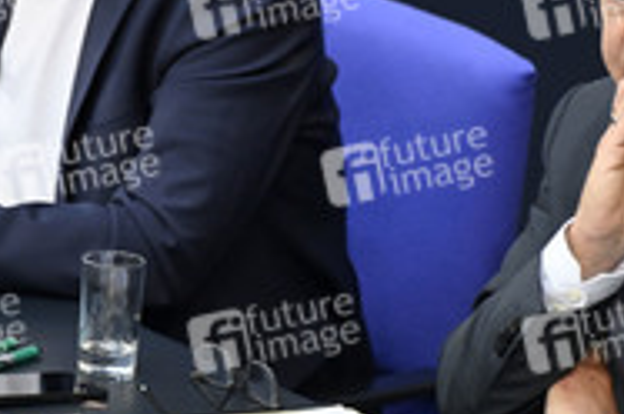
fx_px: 20903
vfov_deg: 1.1
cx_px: 319
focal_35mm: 1208
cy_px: 83
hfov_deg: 1.7
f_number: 5.6
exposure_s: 1/320
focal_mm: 500
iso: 8000
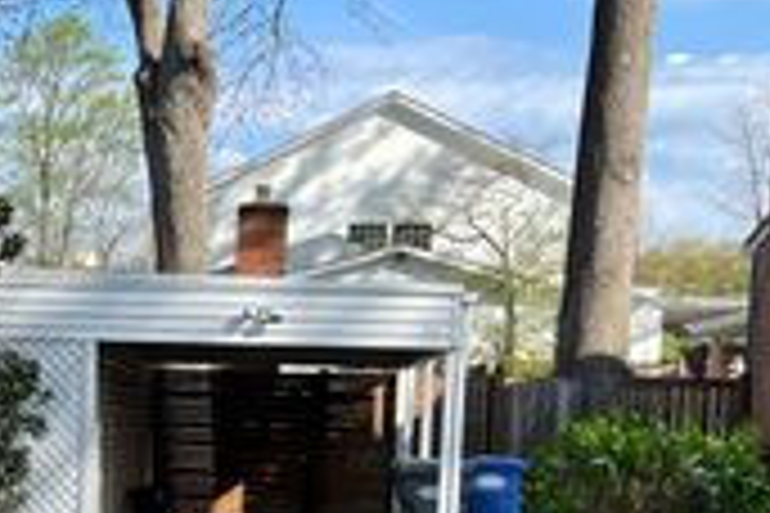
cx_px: -117
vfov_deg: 16.9
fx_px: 1690
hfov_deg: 23.7
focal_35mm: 79
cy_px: 520
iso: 50
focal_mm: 5.1
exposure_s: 1/1647
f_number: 1.6
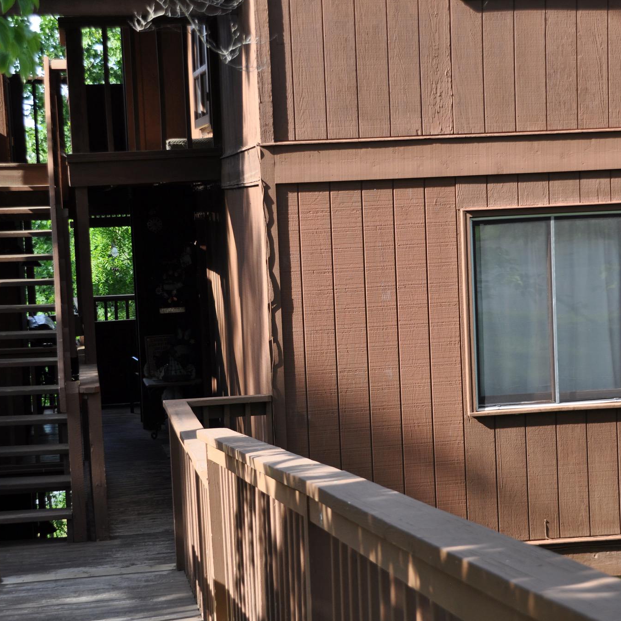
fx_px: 1725
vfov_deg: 20.4
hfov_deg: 20.4
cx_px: 310
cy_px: 310
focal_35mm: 85
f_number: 6.3
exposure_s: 1/160
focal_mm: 44
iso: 200
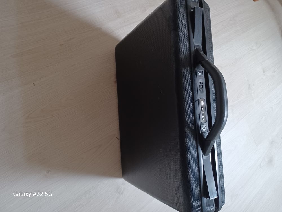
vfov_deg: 54.9
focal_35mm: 25
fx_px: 204
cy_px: 106
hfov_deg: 69.4
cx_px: 141
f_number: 1.8
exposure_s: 1/25
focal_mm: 4.6
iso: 400
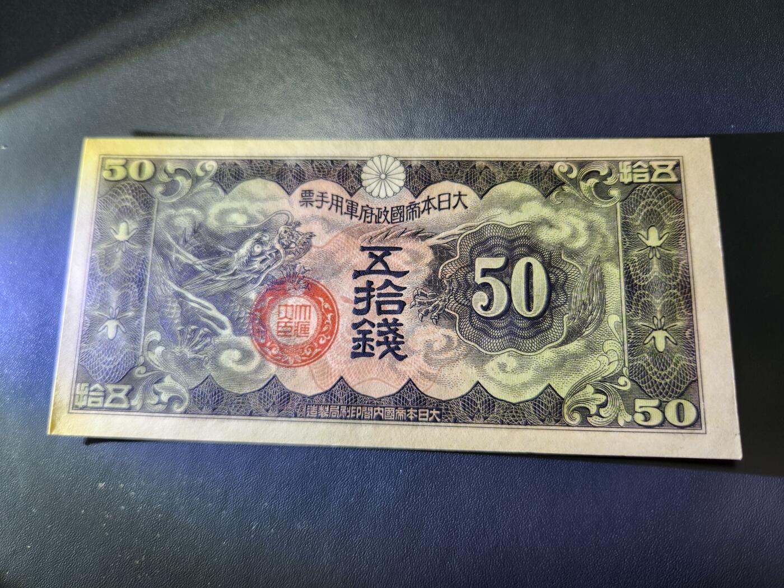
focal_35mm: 23
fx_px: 521
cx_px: 392
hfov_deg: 73.9
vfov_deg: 58.9
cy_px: 294
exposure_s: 1/56.5
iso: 80
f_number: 1.8
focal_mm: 5.4
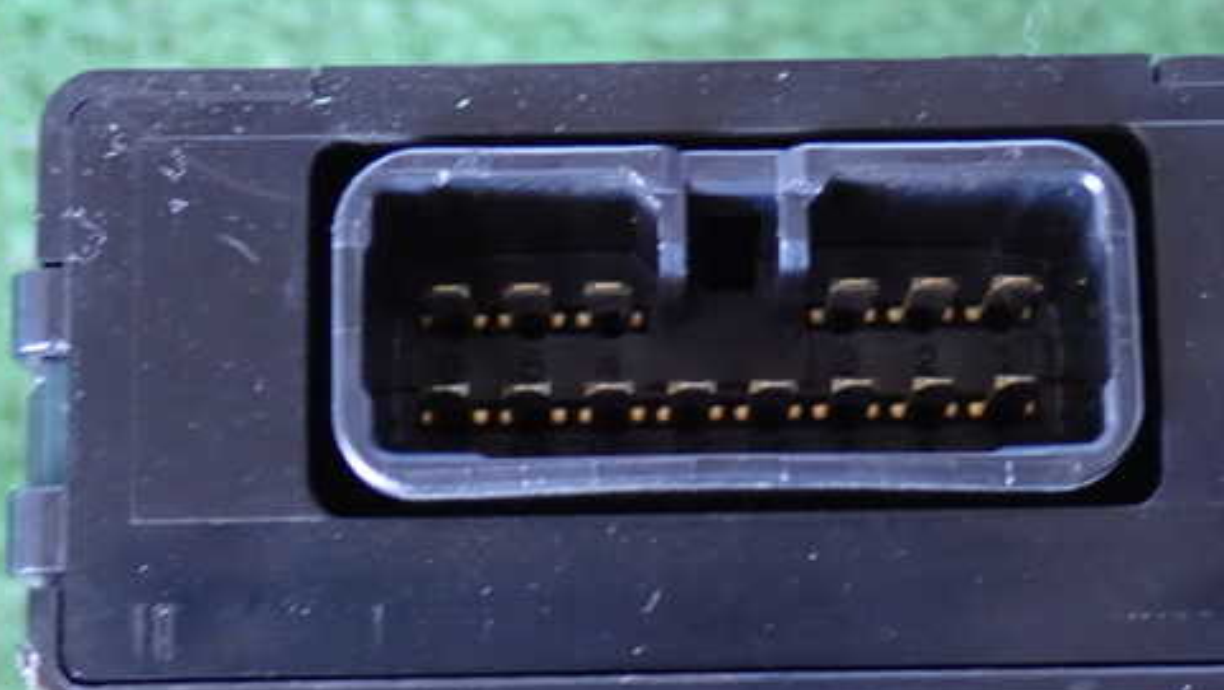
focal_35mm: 91
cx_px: 728
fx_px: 2955
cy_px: 382
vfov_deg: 13.3
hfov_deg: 23.4
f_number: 3.8
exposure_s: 1/15
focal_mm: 11.88
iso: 1250
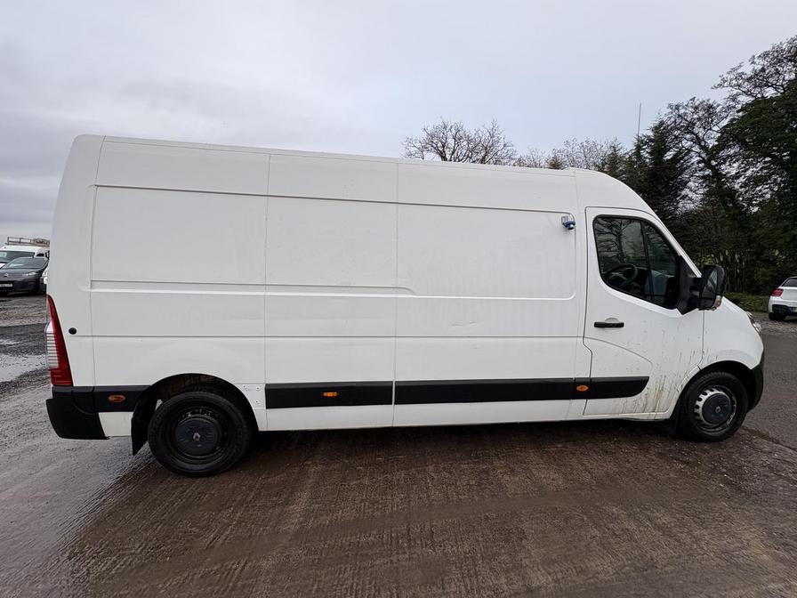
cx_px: 398
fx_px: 322
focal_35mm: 14
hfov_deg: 102.1
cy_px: 299
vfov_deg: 85.7
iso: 40
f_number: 2.2
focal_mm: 2.22
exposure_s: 1/99
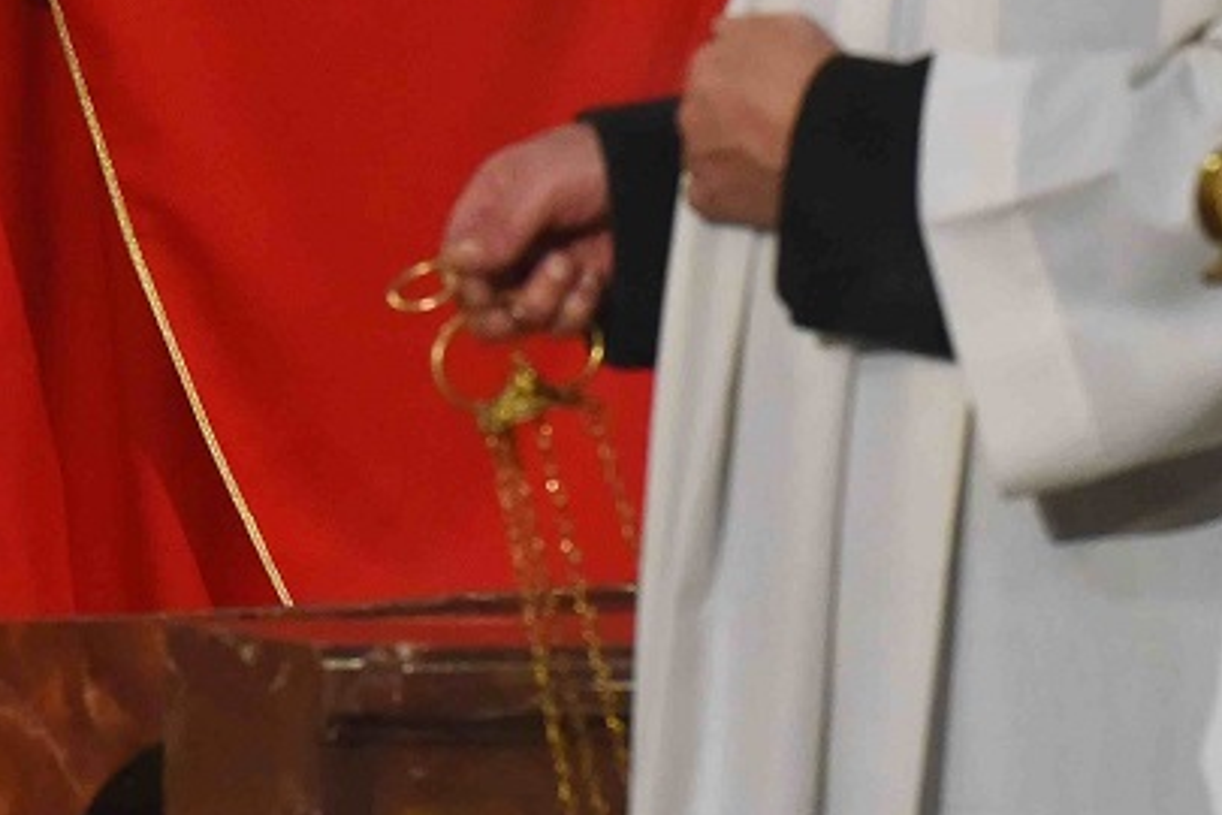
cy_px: -545
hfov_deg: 2.1
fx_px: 33365
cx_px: 214
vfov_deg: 1.4
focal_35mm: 983
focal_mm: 270
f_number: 5.6
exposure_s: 1/125
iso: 4000
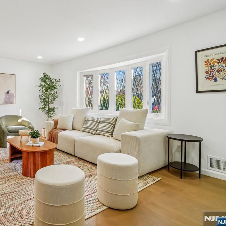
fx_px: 155
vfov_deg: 72.1
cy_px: 110
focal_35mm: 21
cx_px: 63
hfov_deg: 68.5
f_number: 9
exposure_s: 1/60
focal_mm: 16
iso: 500
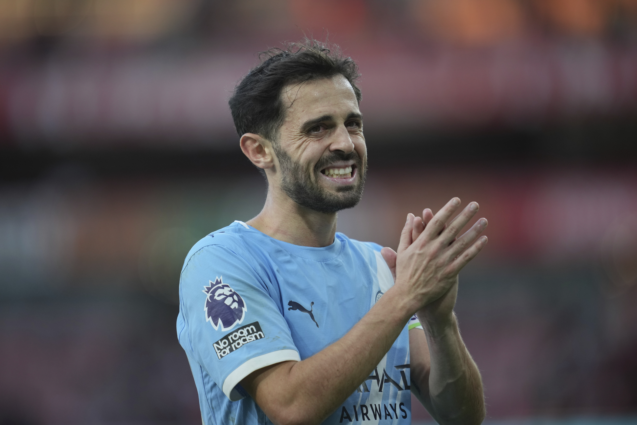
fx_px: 7077
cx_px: 318
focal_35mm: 400
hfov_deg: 5.2
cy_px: 212
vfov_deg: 3.4
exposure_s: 1/1250
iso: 1000
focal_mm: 400
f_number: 2.8
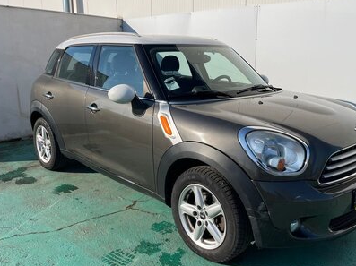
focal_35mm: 32
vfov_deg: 44.1
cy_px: 140
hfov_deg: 56.6
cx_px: 207
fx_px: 329
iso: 50
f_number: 1.6
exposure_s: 1/4854
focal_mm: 5.1
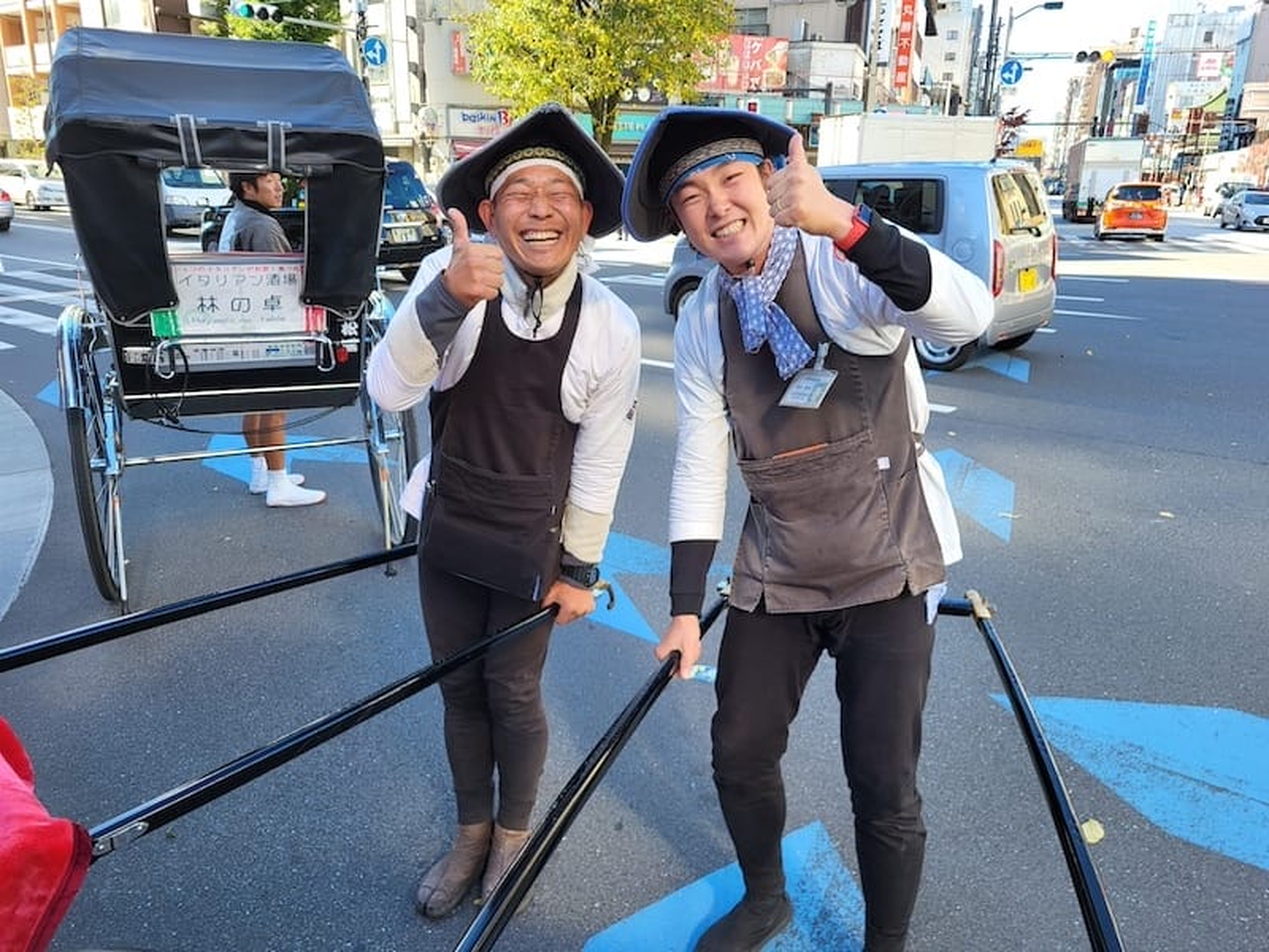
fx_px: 953
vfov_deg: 53.1
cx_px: 634
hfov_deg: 67.3
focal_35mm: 26
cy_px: 476
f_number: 1.8
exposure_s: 1/262
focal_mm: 5.4
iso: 40
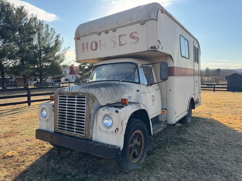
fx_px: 168
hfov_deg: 71.6
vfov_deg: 56.8
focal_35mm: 24
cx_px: 121
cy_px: 90
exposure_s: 1/1425
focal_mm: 6.76
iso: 80
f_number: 1.78
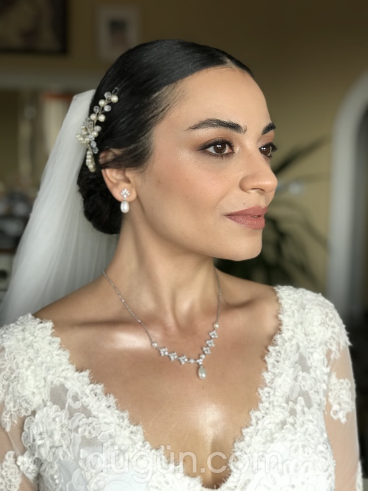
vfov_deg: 33.8
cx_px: 184
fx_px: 808
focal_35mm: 57
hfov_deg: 25.7
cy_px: 246
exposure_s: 1/50
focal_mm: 6.6
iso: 20
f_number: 2.8
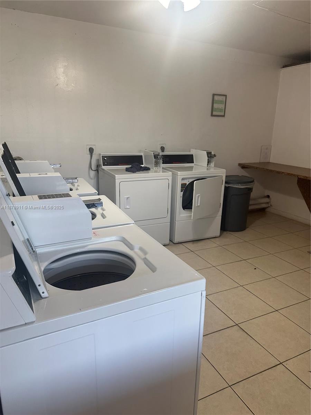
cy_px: 208
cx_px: 156
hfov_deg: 56.8
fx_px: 287
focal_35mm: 24
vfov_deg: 71.6
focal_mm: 6.86
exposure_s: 1/120
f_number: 1.78
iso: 160
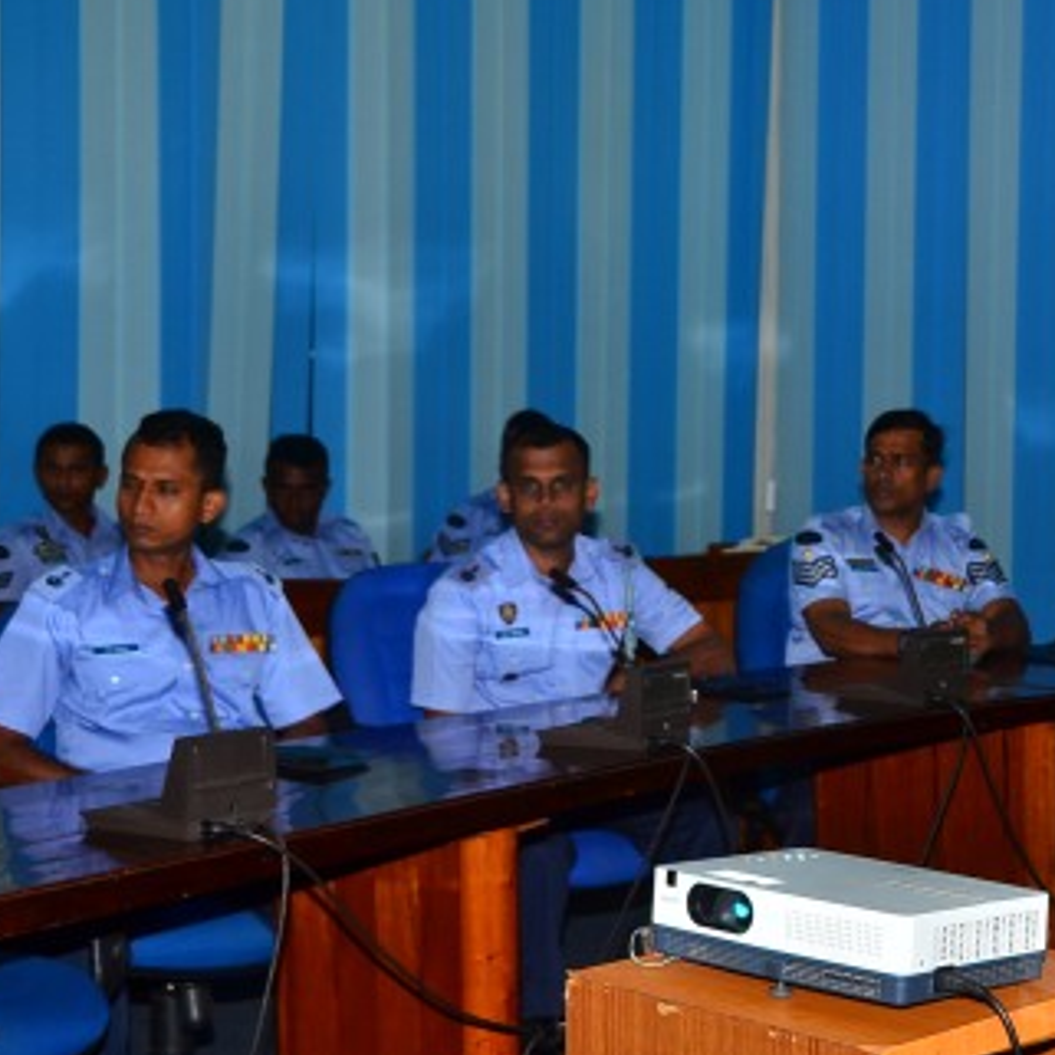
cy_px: 495
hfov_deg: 22.4
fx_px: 2621
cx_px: 884
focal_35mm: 76
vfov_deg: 22.8
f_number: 5.6
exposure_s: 1/60
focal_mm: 32
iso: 250
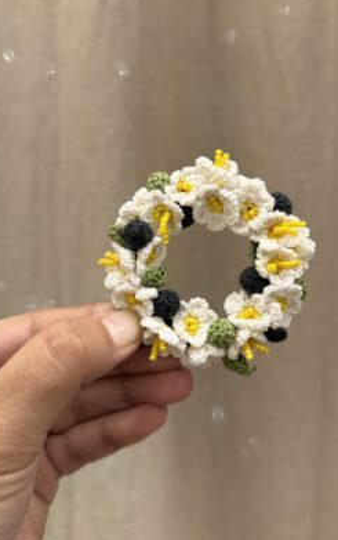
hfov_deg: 47.5
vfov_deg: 70.4
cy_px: 269
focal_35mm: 26
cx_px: 199
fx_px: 382
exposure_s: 1/50
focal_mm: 6.76
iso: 200
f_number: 1.78
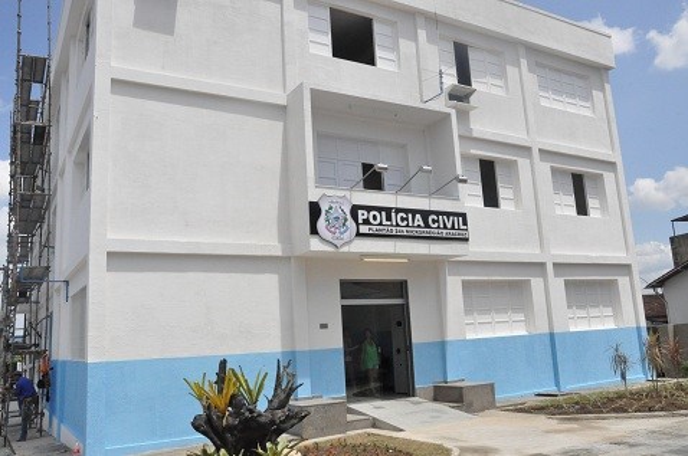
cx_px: 344
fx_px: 601
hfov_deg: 59.6
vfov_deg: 41.6
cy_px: 228
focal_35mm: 32
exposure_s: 1/1600
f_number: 20
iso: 3200
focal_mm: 21
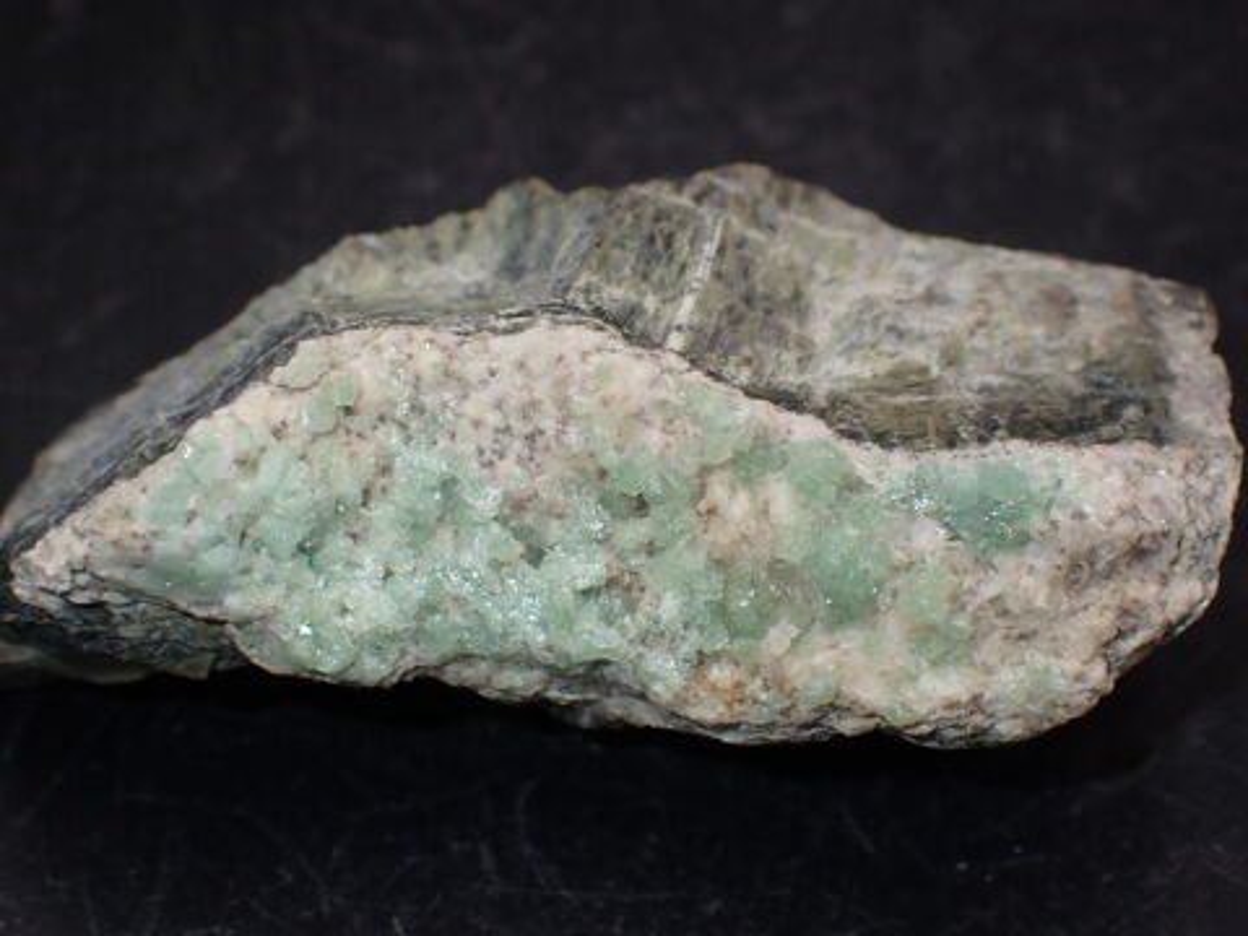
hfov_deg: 19.6
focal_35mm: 100
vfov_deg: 14.8
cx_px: 624
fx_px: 3605
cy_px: 468
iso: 200
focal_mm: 18
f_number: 14
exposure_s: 1/100
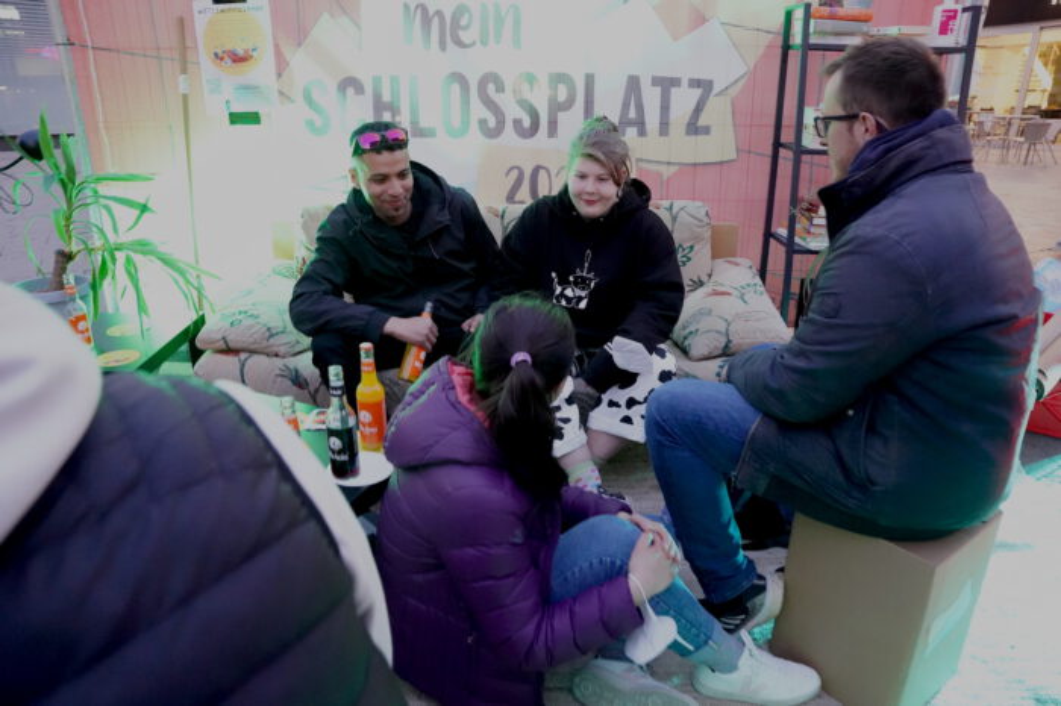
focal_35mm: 24
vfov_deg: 53.1
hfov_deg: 73.8
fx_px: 707
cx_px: 530
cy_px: 353
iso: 20000
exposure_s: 1/20
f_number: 5.6
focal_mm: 24
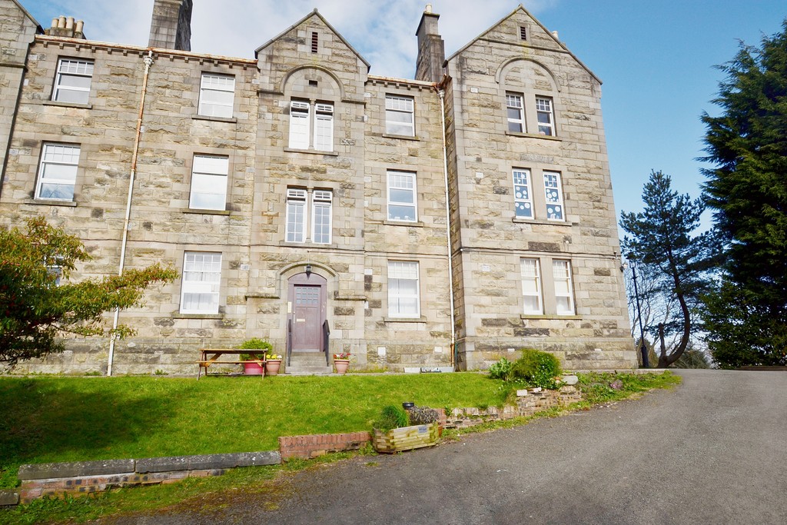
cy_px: 262
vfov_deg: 56.2
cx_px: 394
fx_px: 492
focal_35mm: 22
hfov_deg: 77.3
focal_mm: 15
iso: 100
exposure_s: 1/200
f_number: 10
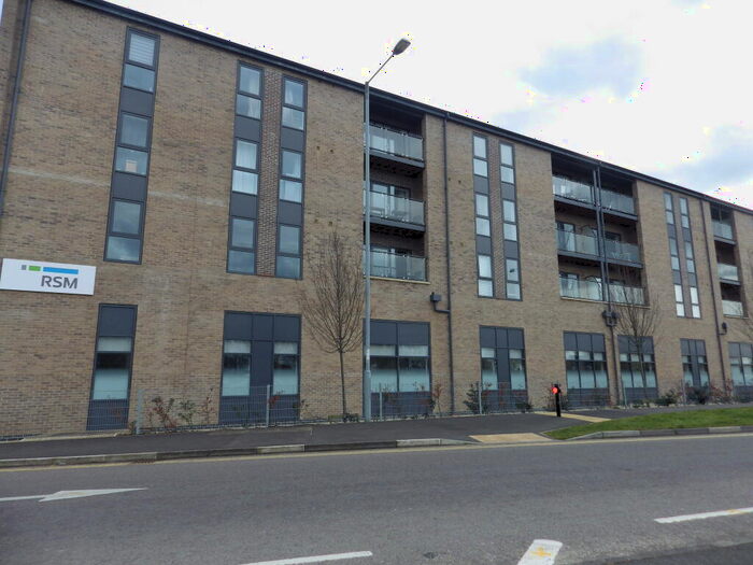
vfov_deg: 61.1
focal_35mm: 22
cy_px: 282
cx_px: 376
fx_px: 479
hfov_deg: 76.4
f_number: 3.1
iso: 100
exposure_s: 1/640
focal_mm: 4
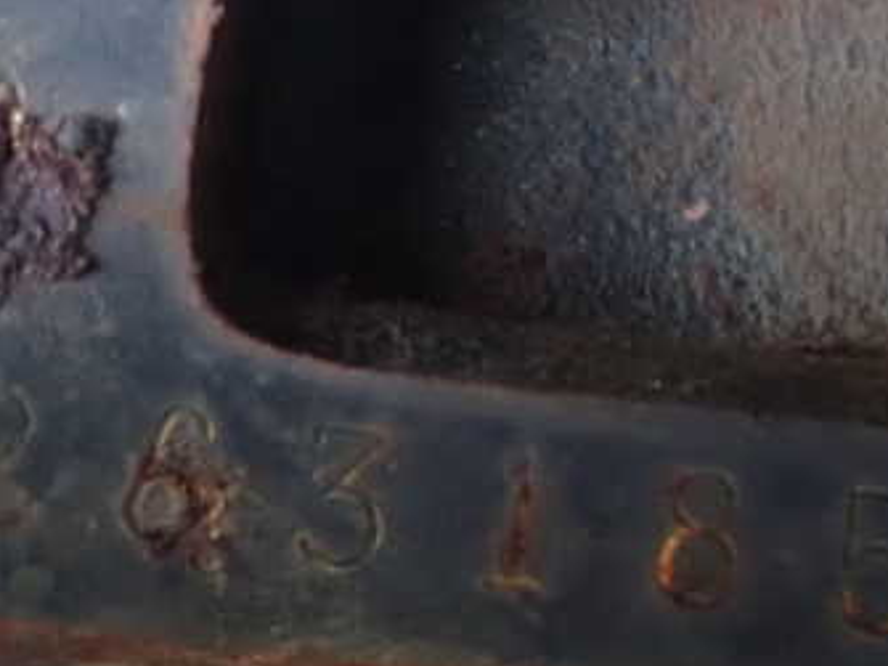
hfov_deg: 13.4
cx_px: 323
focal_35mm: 147
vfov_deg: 10.1
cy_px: 509
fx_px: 3770
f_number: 4.3
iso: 1600
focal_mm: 14.62
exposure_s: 1/8
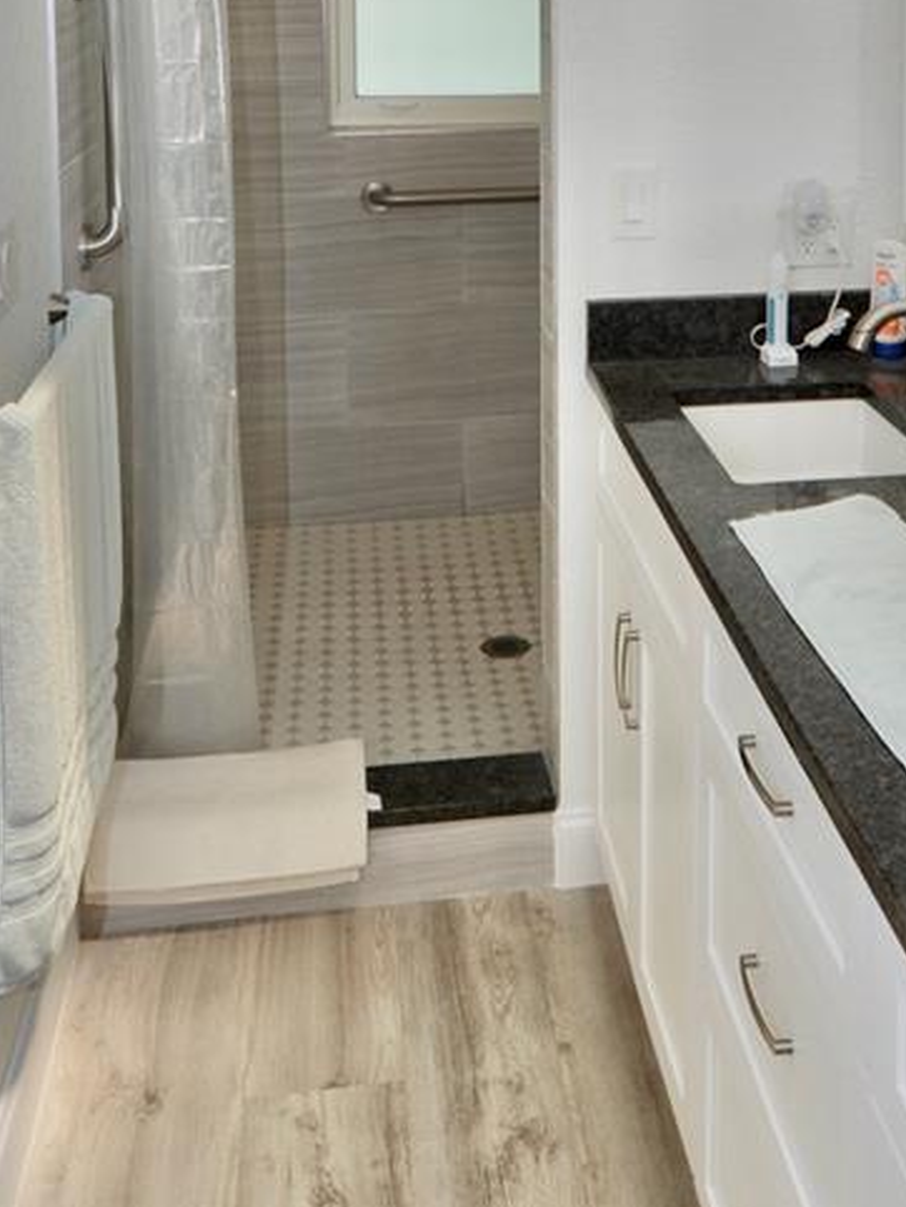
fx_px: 1499
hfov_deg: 33.2
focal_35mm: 43
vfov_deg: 40.0
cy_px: 83
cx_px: 629
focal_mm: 12
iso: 100
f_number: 7.1
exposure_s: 1/200
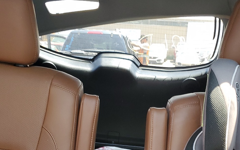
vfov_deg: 21.5
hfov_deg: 35.7
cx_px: 118
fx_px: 373
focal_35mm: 57
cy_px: 166
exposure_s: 1/60.2
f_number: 1.5
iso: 54
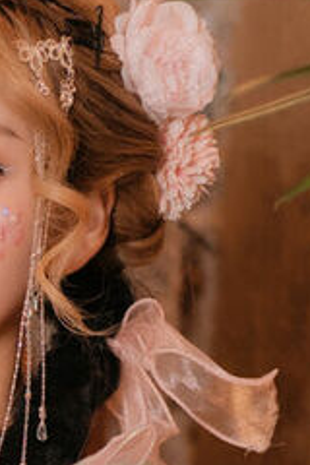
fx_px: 7207
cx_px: -661
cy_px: 989
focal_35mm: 558
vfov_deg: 3.7
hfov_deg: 2.4
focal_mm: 85
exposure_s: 1/100
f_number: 1.8
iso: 400
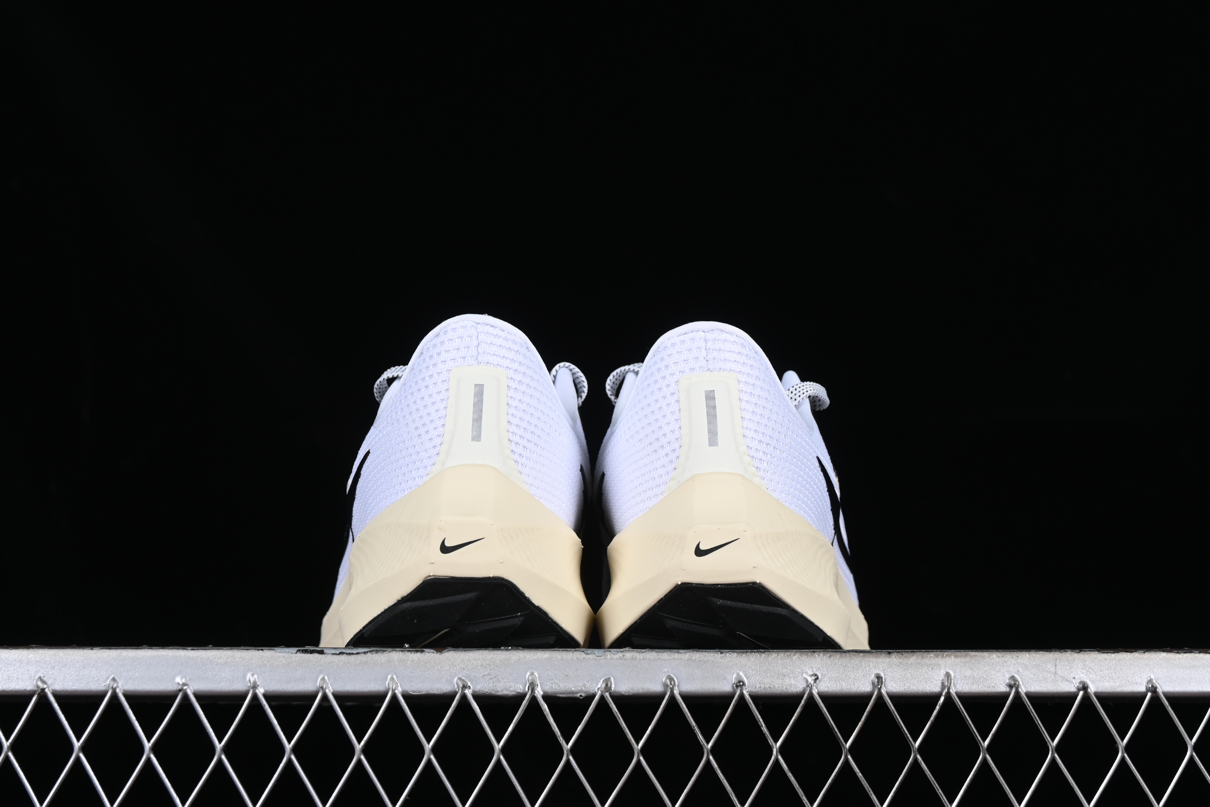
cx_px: 605
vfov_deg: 18.2
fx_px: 2521
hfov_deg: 27.0
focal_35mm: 75
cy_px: 404
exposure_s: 1/80
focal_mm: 50
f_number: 8
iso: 160
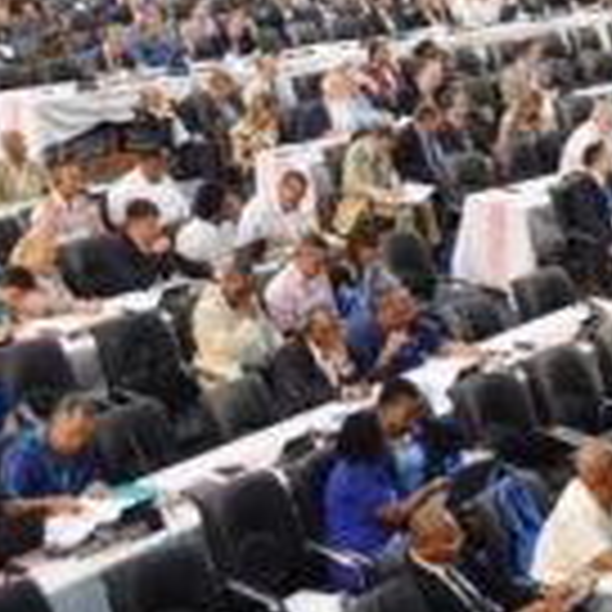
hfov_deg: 16.9
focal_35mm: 101
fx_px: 2020
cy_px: 299
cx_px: 598
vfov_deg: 17.2
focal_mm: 24
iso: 800
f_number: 4
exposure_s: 1/40
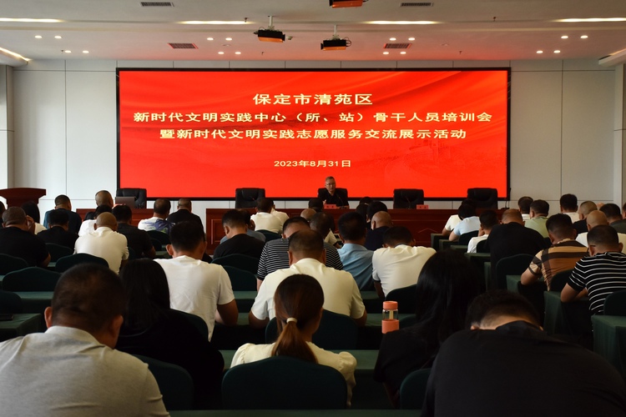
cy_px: 208
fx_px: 913
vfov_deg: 25.8
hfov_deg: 37.9
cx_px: 313
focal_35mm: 52
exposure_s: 1/125
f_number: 6.3
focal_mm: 35
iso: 1000
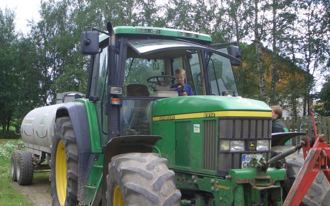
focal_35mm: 43
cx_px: 156
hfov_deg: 46.2
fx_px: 387
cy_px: 114
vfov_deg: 29.8
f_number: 4
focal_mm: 4.8
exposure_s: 1/160
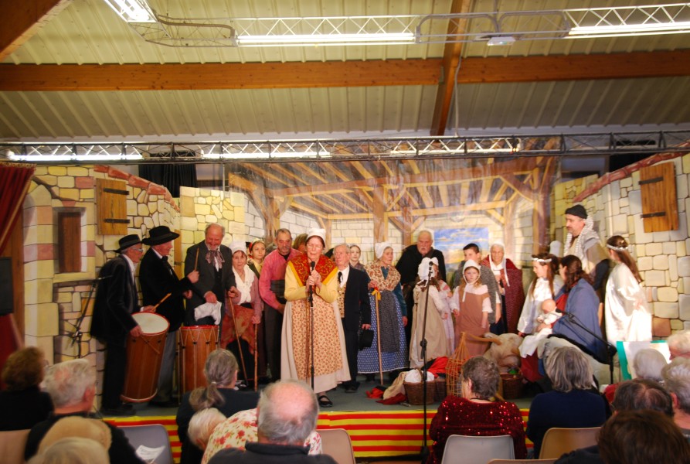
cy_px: 232
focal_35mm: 46
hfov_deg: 42.2
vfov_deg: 29.1
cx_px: 345
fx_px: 893
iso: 400
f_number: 4.2
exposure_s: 1/30
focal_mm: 31
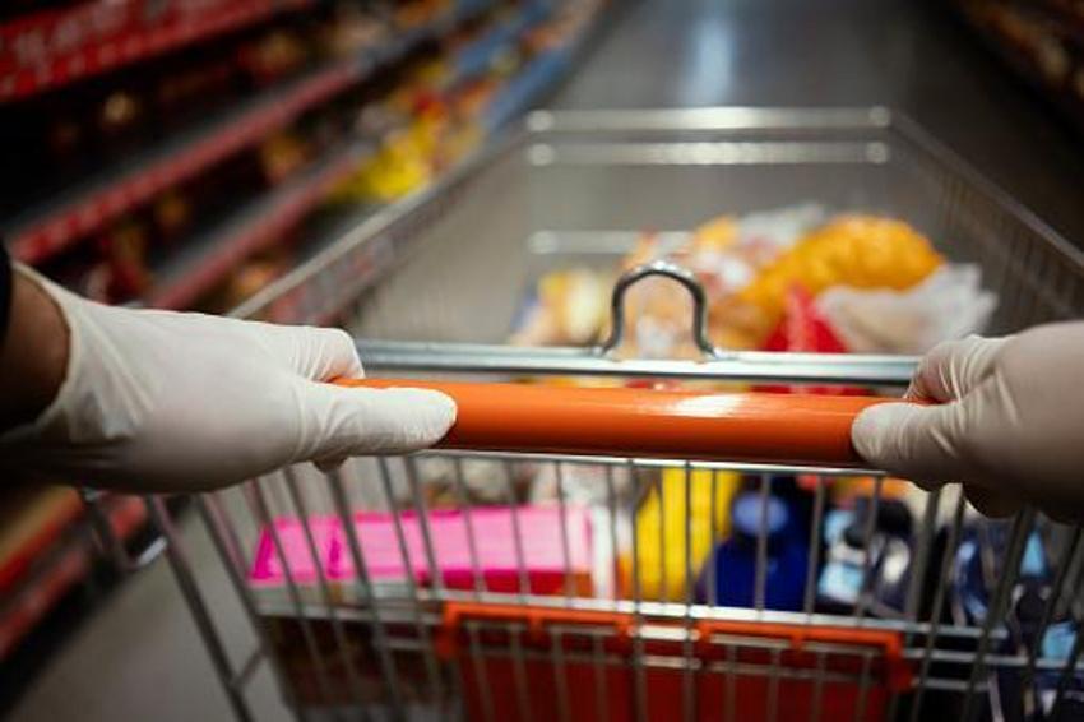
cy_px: 361
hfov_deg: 54.5
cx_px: 542
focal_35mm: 35
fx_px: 1053
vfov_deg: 37.8
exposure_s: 1/200
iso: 800
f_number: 2.8
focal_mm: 35
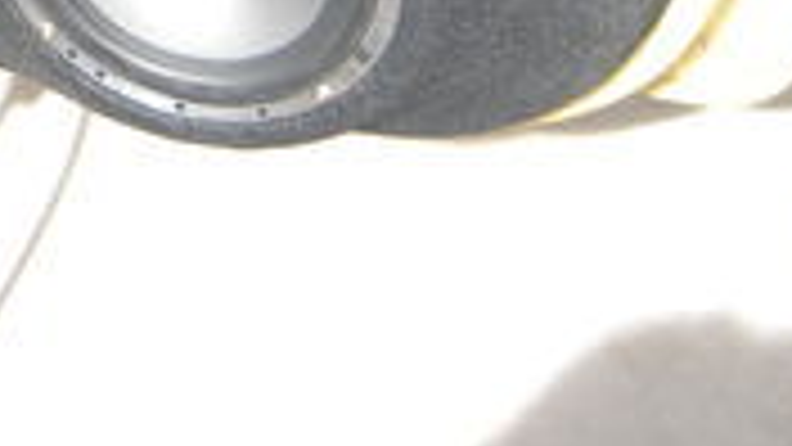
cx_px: -374
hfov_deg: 12.0
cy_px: -356
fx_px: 3591
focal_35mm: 171
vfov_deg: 6.9
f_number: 4.2
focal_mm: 30
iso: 400
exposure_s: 1/125
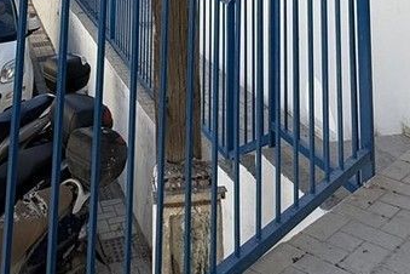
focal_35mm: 55
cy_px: -241
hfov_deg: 36.2
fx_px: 626
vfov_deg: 18.4
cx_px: 178
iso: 64
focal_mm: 2.22
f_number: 2.2
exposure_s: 1/1698
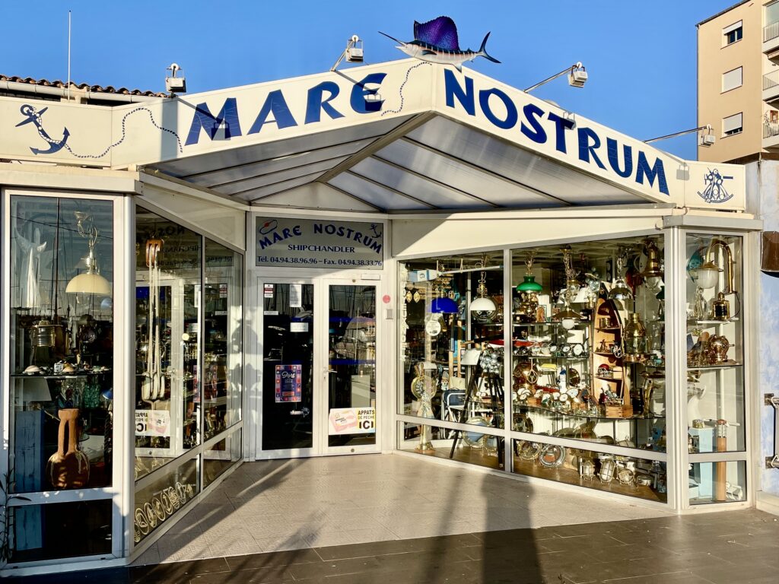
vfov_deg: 53.1
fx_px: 585
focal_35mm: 26
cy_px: 292
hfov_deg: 67.3
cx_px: 390
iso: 32
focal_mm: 4.2
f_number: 1.6
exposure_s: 1/4651
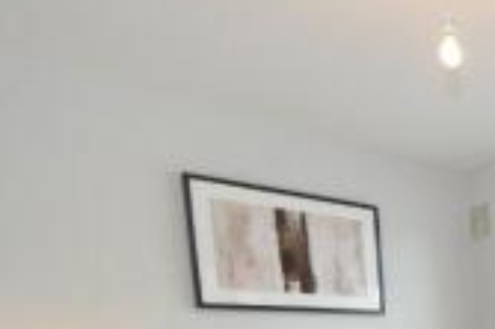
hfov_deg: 34.9
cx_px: 634
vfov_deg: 27.5
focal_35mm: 40
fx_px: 549
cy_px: 434
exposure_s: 1/60
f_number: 4
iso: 200
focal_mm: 14
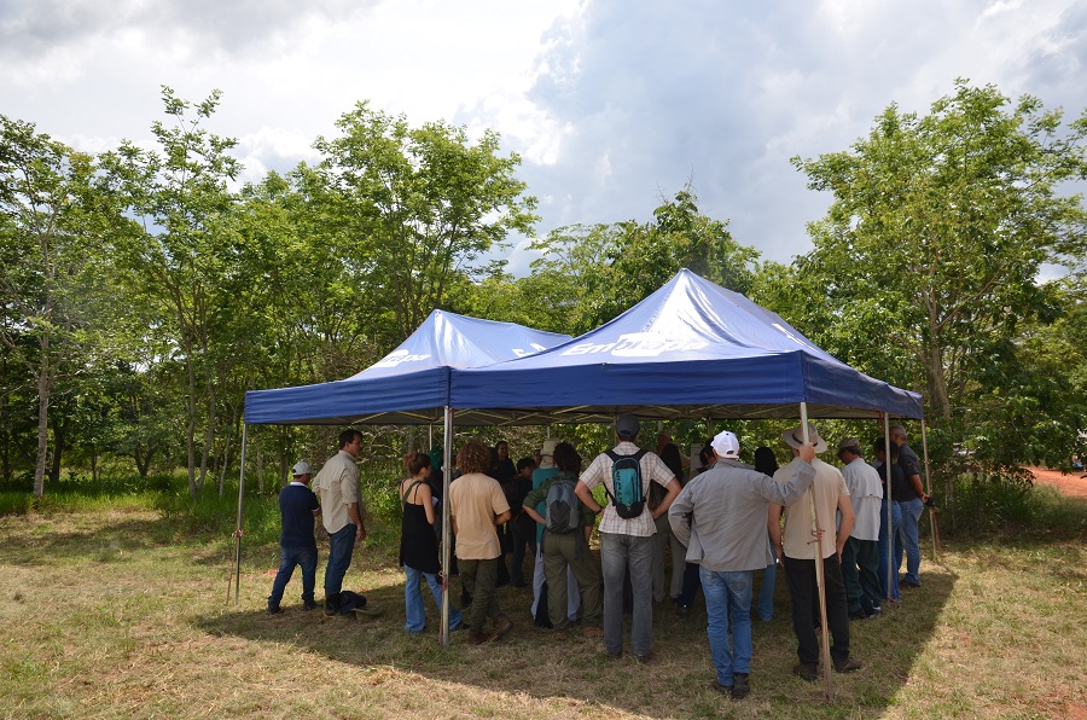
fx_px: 723
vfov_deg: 52.9
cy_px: 360
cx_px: 544
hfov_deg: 73.9
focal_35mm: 24
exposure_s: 1/250
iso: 100
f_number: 7.1
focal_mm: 16
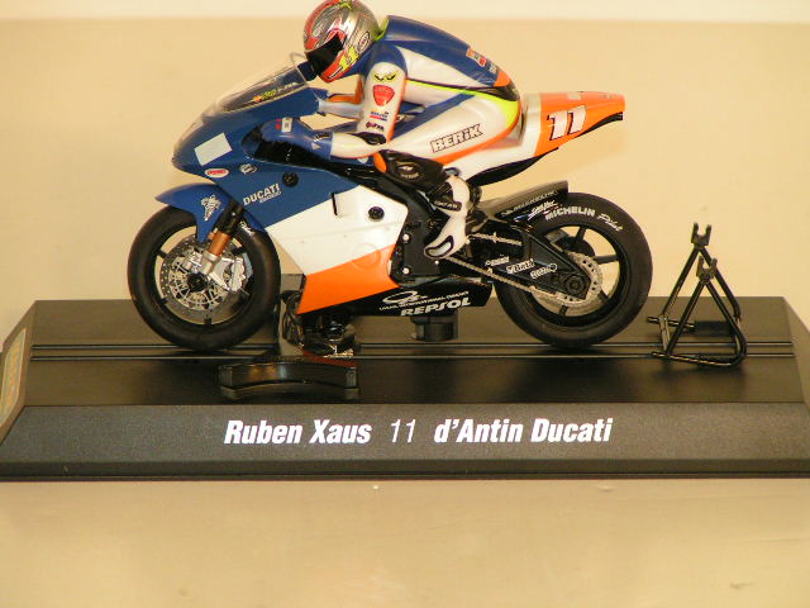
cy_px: 304
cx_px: 405
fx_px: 6622
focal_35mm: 283
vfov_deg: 5.3
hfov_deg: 7.0
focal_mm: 43.3
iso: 200
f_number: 3.5
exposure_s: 1/320
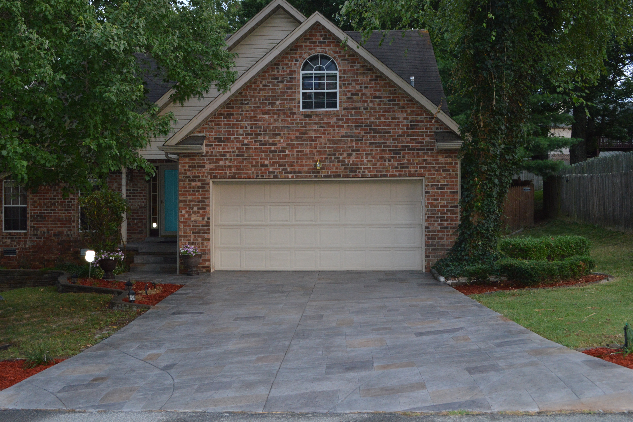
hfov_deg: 53.1
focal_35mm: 36
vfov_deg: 36.9
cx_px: 316
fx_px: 633
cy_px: 211
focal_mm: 24
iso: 800
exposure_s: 1/60
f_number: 8
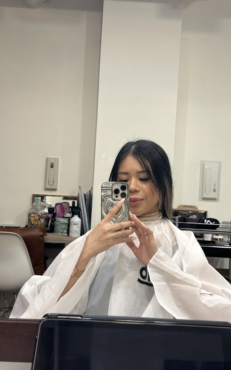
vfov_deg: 39.6
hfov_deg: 25.3
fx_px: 514
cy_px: 185
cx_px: 128
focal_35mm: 51
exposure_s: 1/50
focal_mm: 6.86
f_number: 1.78
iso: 64
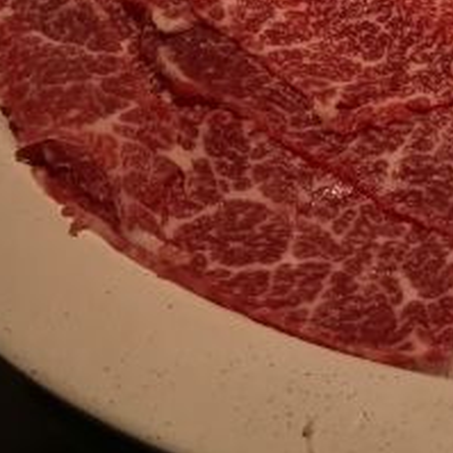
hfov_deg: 18.0
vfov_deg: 19.0
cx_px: 662
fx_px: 1288
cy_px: -74
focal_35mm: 87
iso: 40
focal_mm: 3.99
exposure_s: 1/20
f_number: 1.8
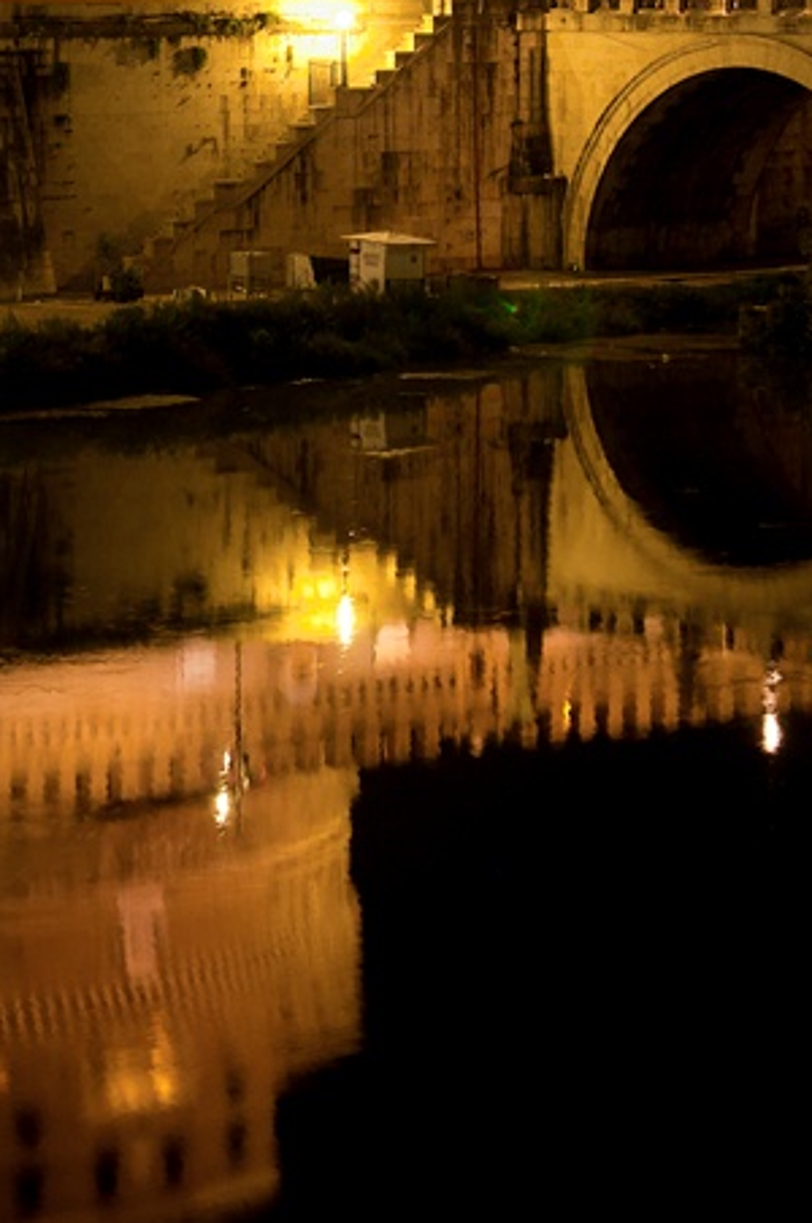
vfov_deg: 15.0
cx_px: 5
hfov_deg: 10.0
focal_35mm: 136
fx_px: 4615
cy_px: 154
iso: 320
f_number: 9
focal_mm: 40
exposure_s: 2
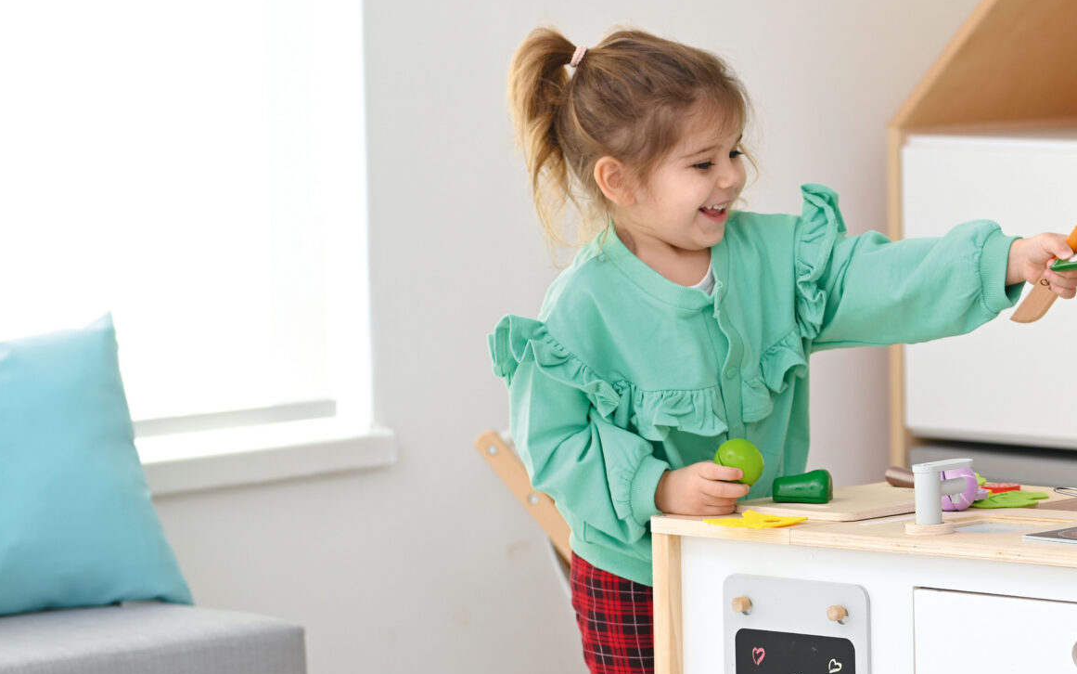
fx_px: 5607
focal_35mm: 191
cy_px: 506
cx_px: 989
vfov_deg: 6.9
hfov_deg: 10.9
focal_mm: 85
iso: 64
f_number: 3.2
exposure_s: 1/200
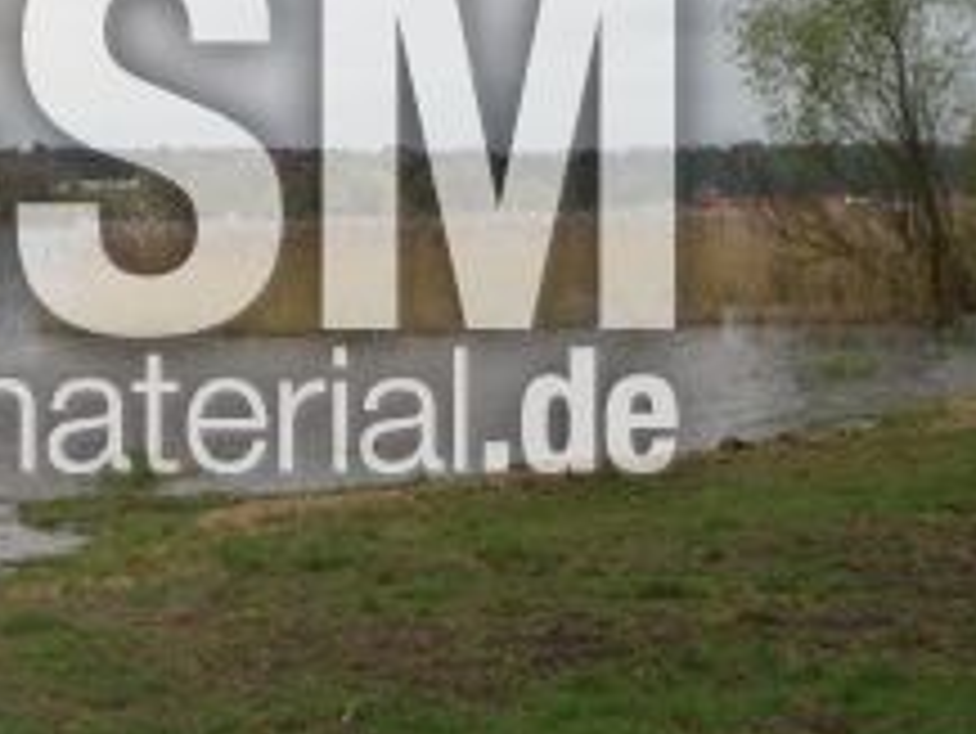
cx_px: -90
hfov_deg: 15.4
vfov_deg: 11.8
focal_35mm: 125
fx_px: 3526
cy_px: 212
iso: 64
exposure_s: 1/417
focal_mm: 8.9
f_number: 6
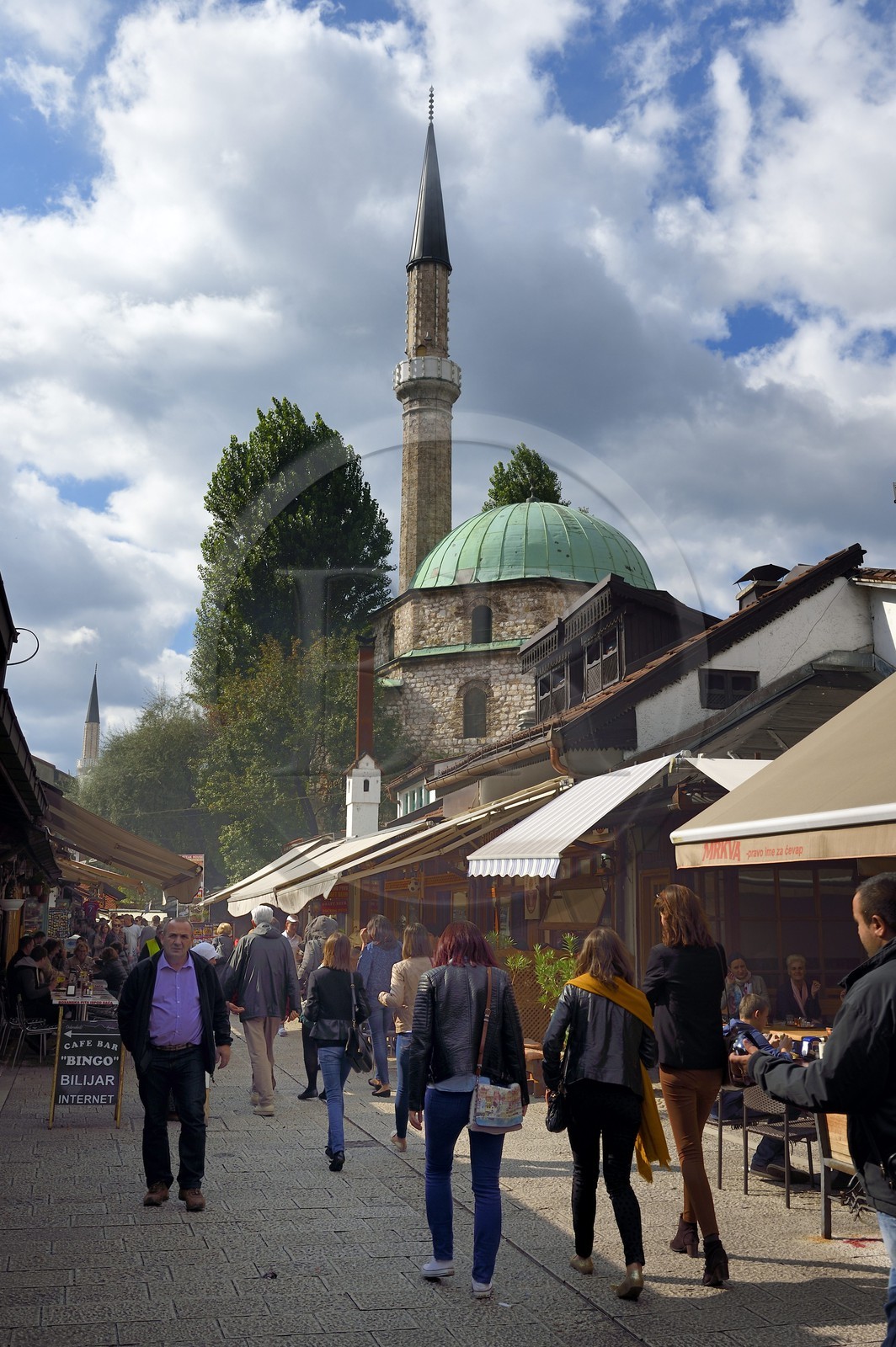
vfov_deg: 54.5
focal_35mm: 35
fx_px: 1309
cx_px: 448
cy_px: 674
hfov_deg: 37.8
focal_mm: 35
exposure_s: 1/250
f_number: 11
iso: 200
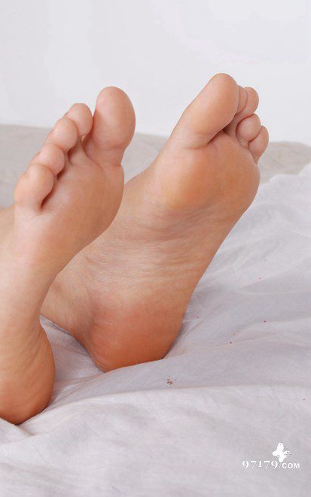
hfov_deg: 16.1
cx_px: 146
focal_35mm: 81
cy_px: 235
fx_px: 1099
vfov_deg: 25.5
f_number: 11
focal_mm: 50
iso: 250
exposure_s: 1/125
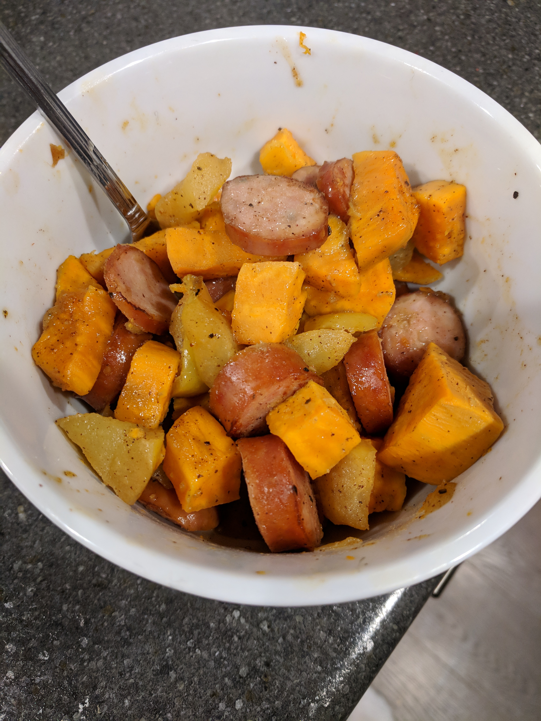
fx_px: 542
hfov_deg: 53.1
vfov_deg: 67.3
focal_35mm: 26
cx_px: 270
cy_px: 360
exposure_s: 1/60
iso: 364
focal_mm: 4.67
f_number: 2
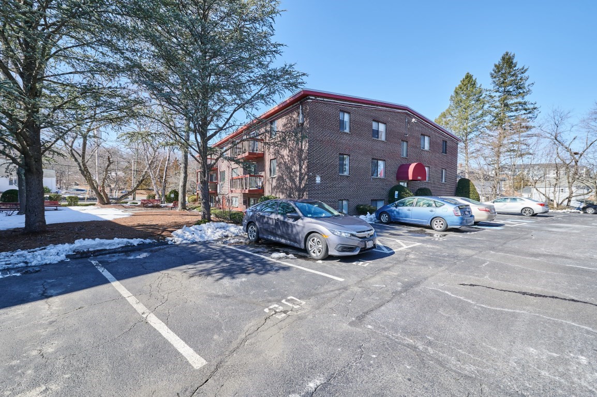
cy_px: 198
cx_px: 298
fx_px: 232
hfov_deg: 104.3
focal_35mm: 14
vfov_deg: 81.1
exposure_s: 1/250
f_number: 8
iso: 200
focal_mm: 14
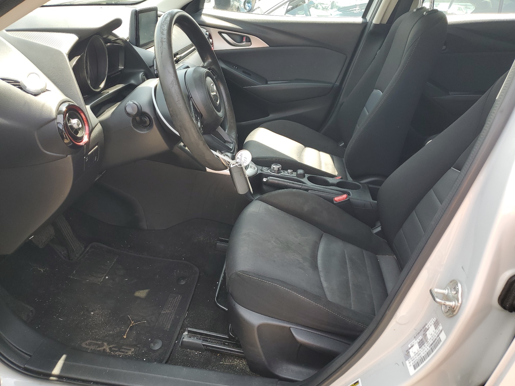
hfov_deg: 67.3
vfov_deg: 53.1
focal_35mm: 26
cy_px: 193
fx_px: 387
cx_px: 258
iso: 50
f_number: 1.5
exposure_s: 1/278
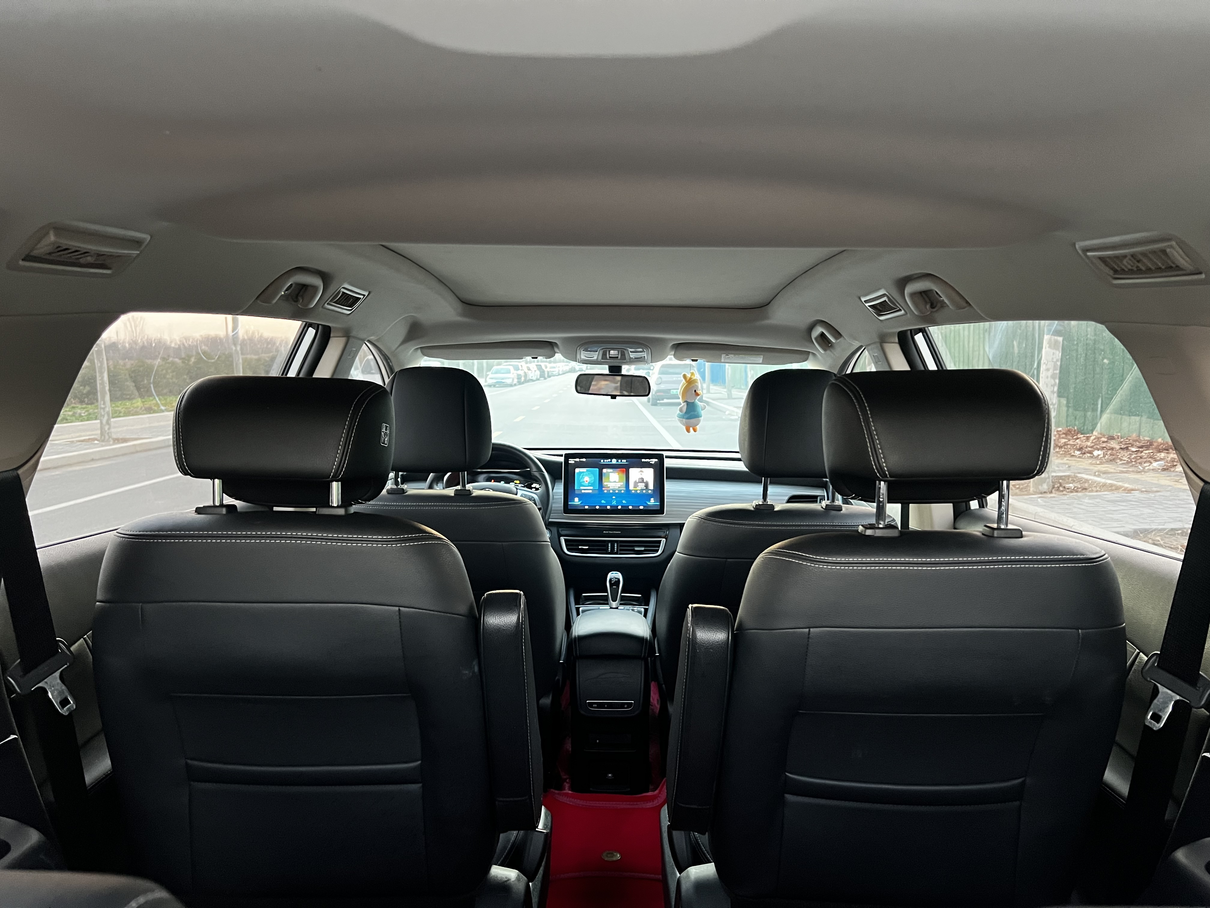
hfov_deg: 67.3
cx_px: 605
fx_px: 909
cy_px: 454
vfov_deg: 53.1
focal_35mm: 26
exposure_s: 1/50
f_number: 1.5
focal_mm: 5.7
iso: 500
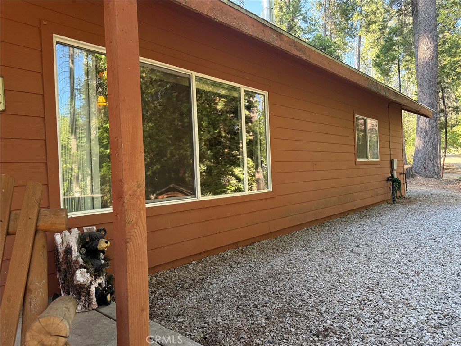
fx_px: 320
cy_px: 173
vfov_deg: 56.8
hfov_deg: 71.6
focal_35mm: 24
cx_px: 230
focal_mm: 6.76
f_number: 1.78
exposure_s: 1/236
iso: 200
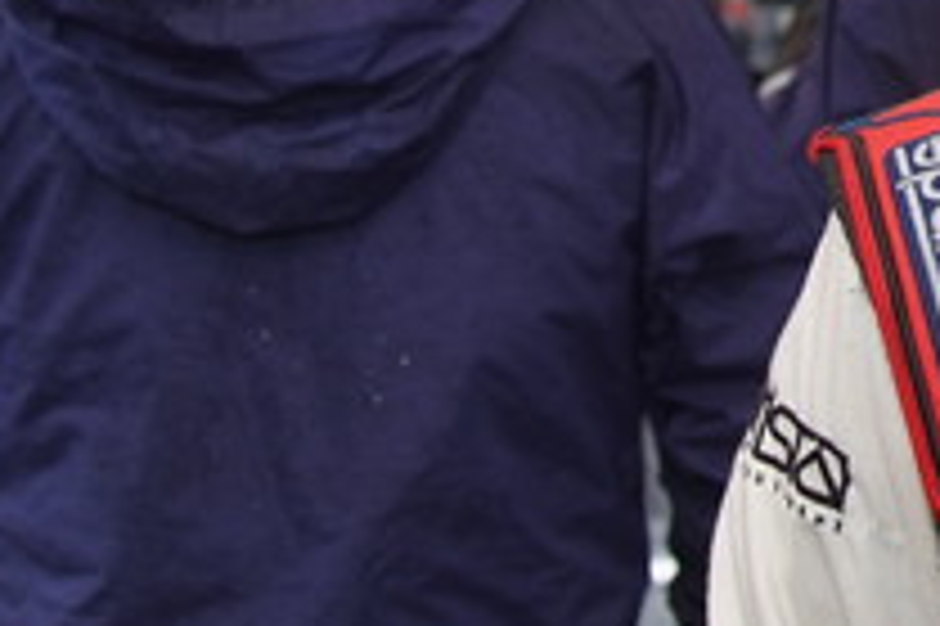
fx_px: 3783
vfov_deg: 9.4
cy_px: -68
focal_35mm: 145
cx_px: 1574
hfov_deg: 13.1
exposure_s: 1/70
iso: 100
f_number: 4
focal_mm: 28
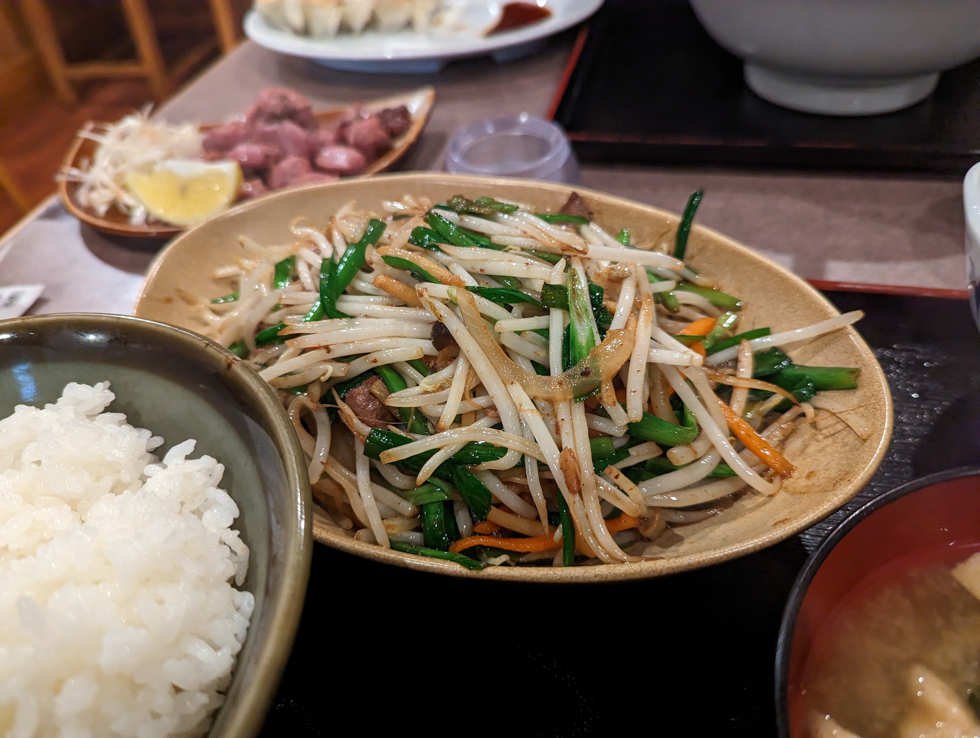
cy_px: 369
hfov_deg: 71.5
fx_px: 680
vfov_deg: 56.9
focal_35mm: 24
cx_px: 490
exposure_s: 1/100
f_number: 1.85
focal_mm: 6.81
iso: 1778
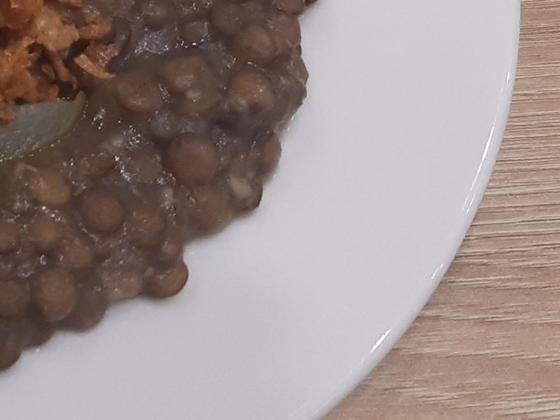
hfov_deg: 16.3
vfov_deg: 12.5
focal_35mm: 110
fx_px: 1780
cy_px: -299
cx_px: -294
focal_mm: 3.92
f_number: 1.7
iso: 80
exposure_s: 1/100
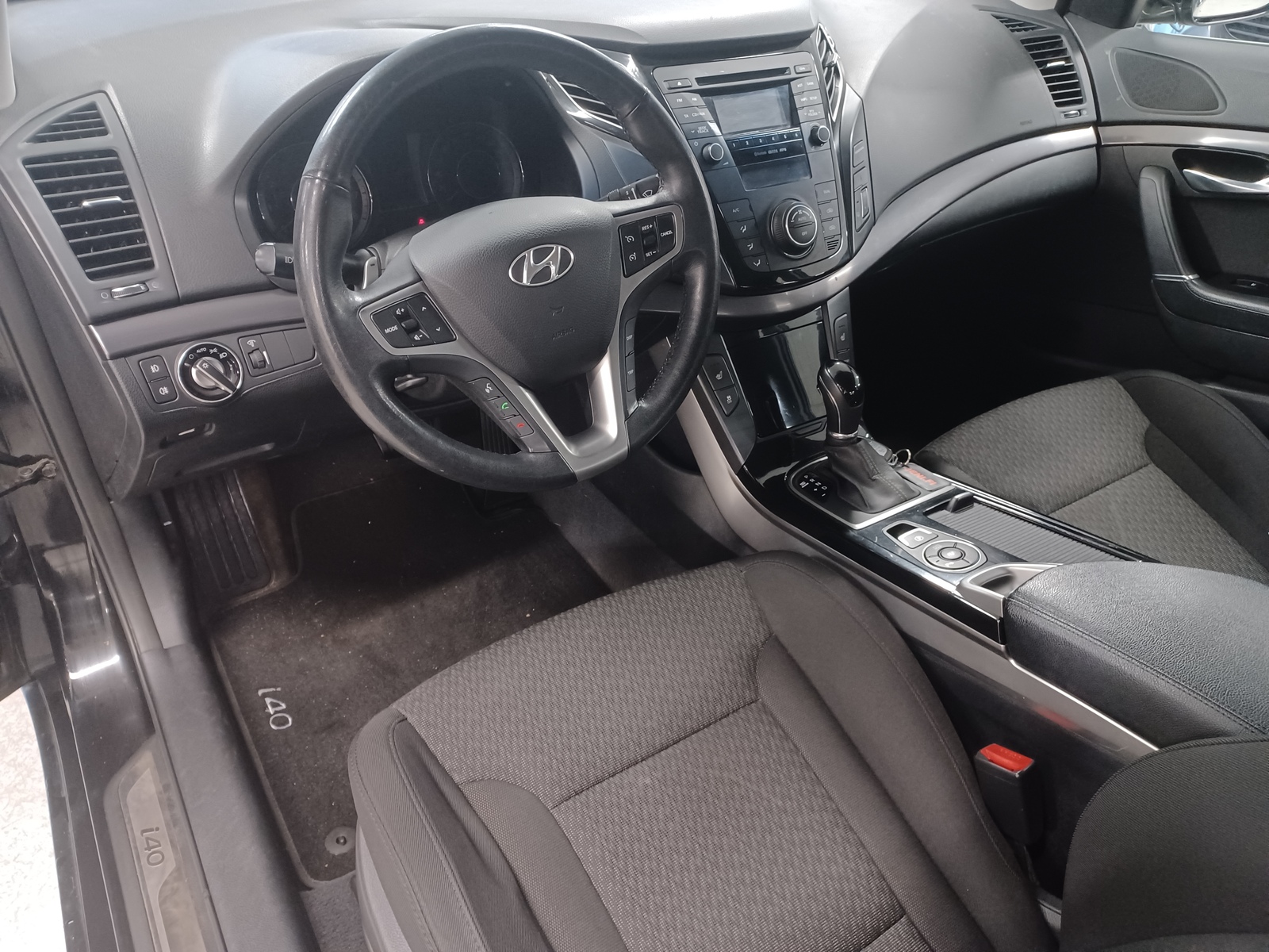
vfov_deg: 54.9
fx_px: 916
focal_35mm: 25
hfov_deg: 69.4
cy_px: 476
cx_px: 634
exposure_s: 1/25
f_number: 1.8
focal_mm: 4.6
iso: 800
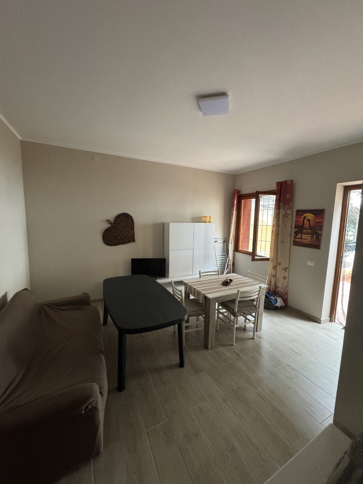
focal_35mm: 14
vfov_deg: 102.1
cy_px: 242
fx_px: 196
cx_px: 182
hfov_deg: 85.7
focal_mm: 2.22
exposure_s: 1/60
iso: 800
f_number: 2.2
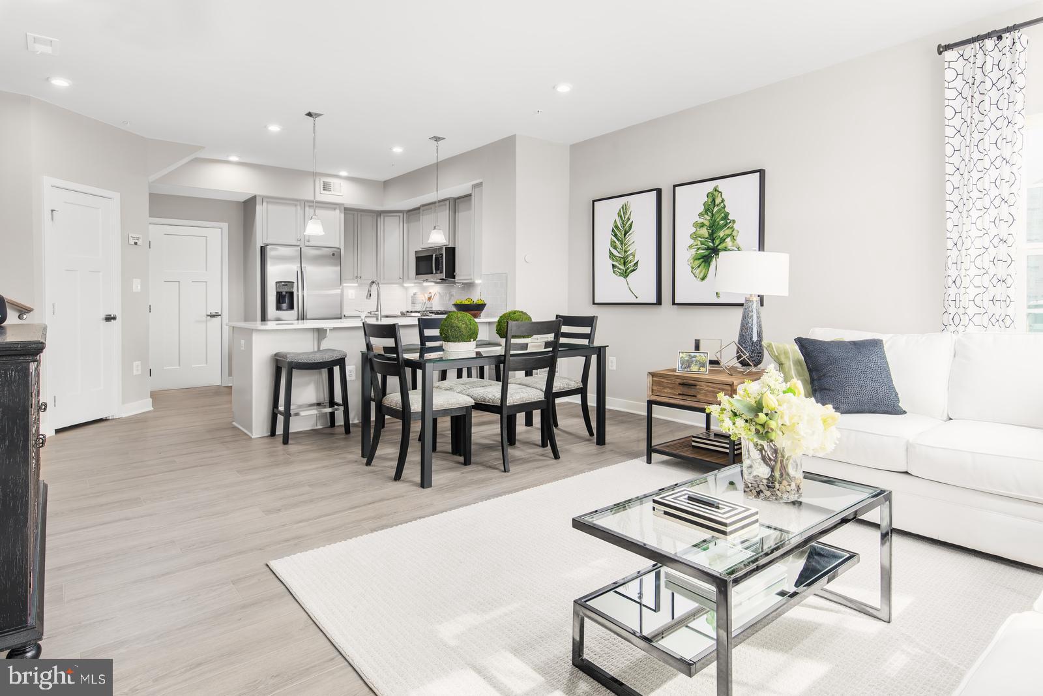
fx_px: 550
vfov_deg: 64.6
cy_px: 348
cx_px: 522
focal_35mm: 19
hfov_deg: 86.9
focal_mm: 19
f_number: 9
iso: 200
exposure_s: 1/200
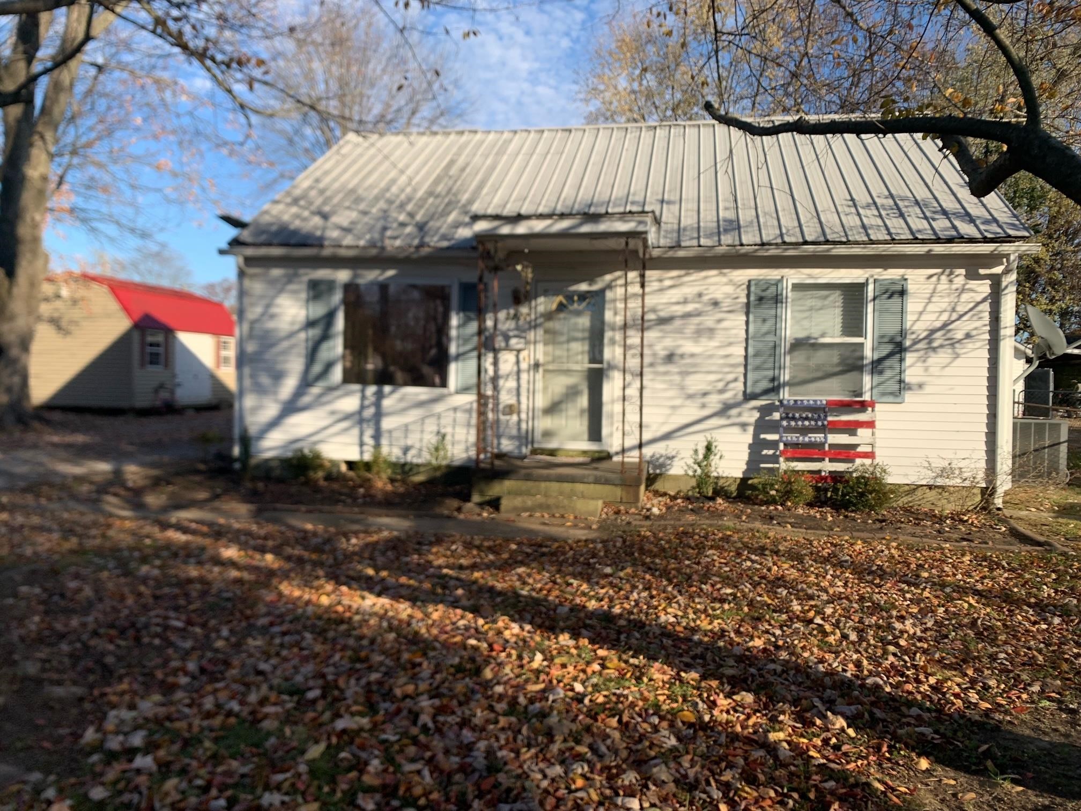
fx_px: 812
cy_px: 406
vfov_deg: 53.1
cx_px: 540
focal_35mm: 26
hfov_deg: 67.3
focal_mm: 4.25
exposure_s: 1/1610
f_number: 1.8
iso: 25
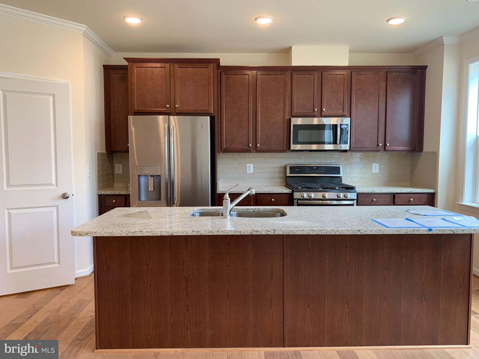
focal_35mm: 26
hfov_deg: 67.3
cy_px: 180
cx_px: 240
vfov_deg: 53.1
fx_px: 360
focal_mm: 4.25
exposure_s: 1/60
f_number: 1.8
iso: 80
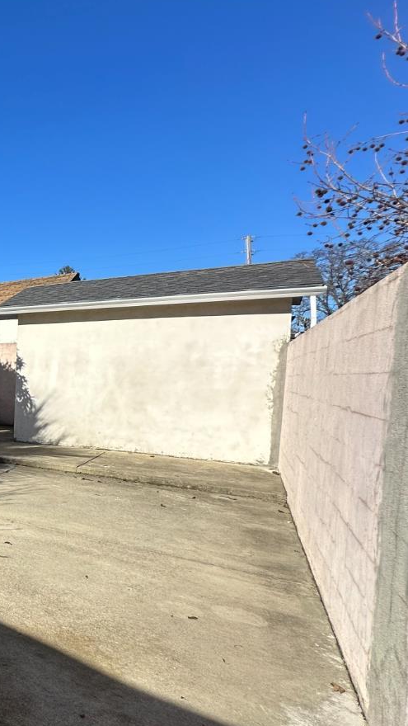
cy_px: 401
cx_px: -209
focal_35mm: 26
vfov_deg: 71.7
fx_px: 500
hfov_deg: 28.3
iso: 50
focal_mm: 2.22
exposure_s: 1/1383
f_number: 2.2
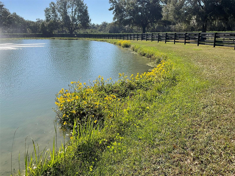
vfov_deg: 48.2
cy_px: 88
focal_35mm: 29
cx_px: 118
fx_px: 197
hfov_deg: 61.7
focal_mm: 3
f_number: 1.8
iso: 16
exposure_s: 1/1626
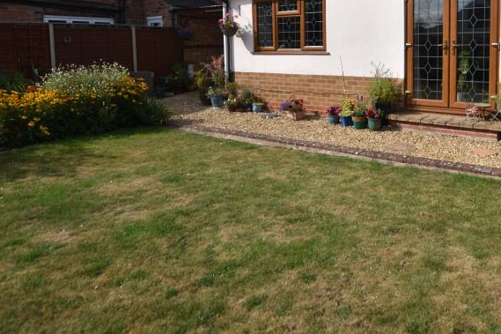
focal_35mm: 27
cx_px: 343
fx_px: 376
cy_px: 67
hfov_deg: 65.2
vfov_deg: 45.5
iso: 100
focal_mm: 10
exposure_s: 1/1600
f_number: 3.5
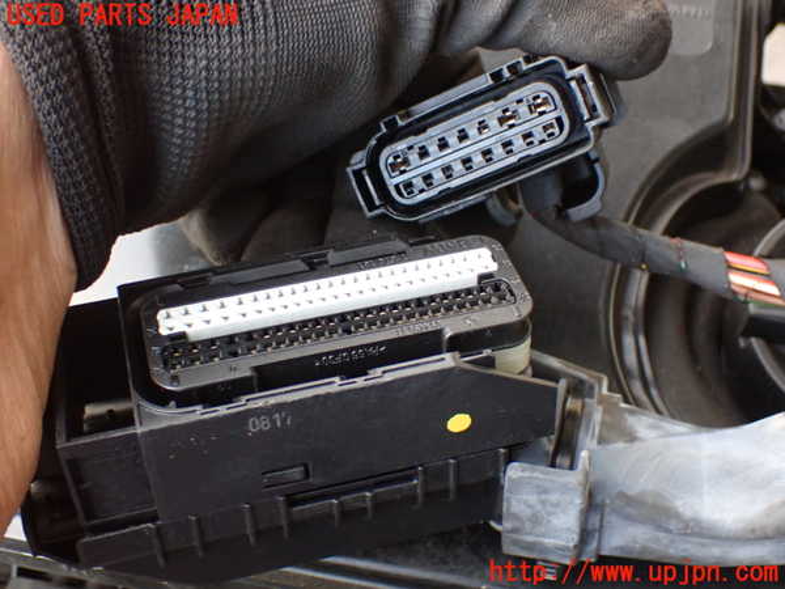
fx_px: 1134
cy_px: 294
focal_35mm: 50
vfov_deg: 29.1
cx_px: 392
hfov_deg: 38.2
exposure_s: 1/80
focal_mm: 9.01
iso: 800
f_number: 3.2
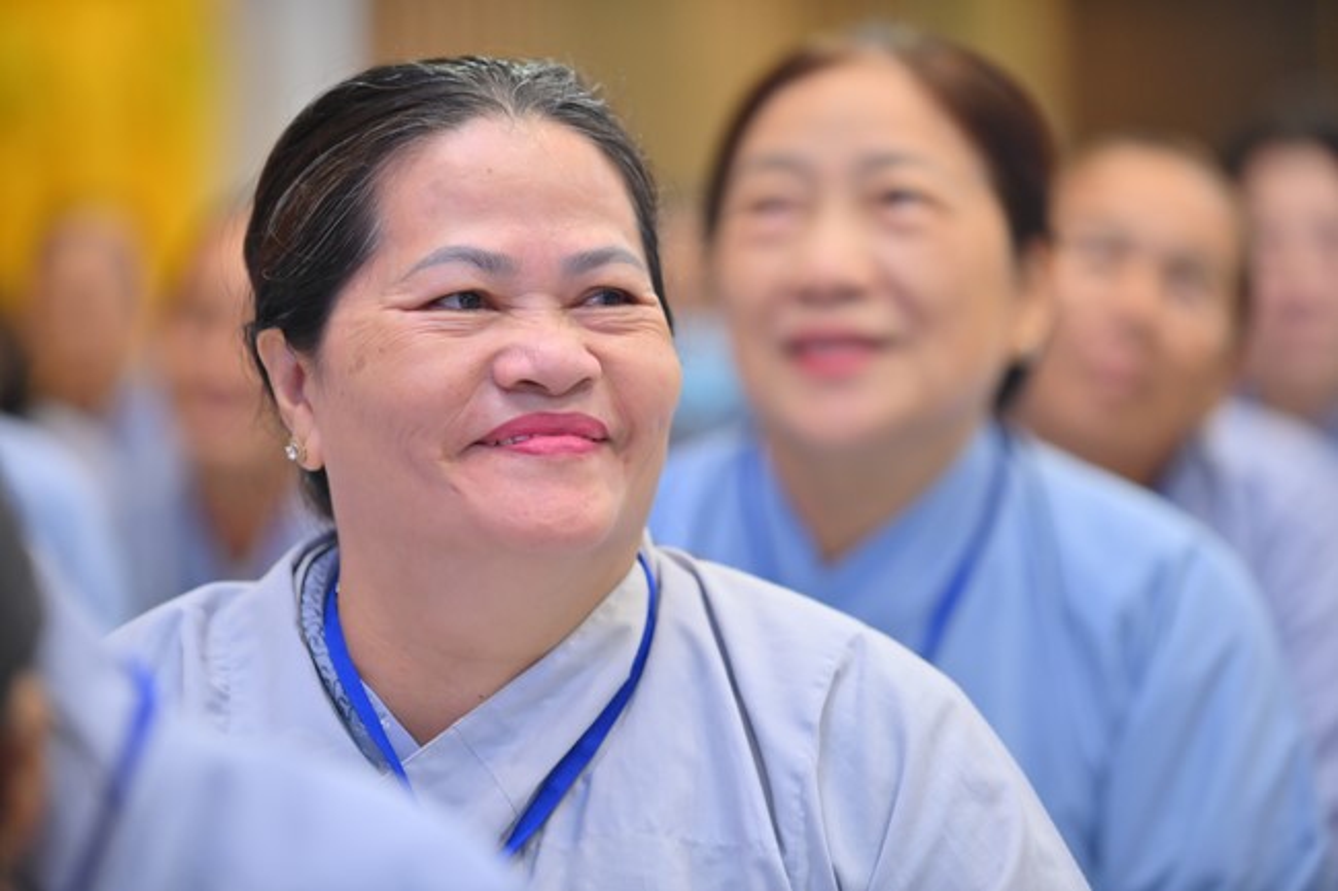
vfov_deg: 10.2
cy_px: 446
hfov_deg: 15.2
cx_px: 669
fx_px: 5016
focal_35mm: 135
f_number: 2.8
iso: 800
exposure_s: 1/80
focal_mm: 135
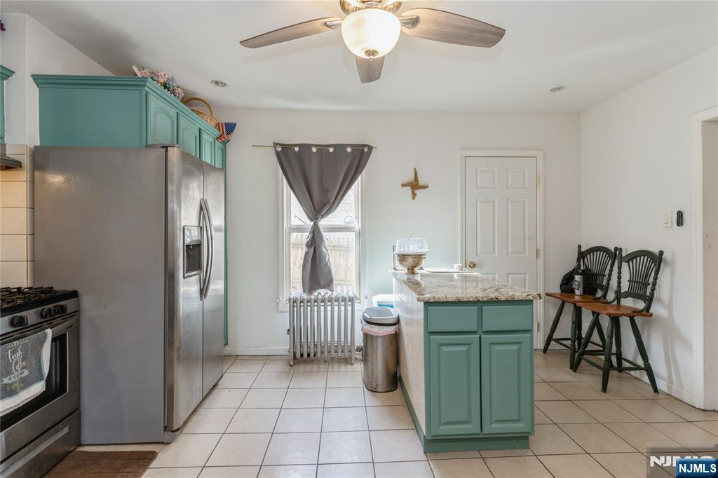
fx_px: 339
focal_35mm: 17
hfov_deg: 93.3
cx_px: 359
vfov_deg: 70.4
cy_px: 239
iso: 100
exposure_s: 1/2
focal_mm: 17
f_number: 11
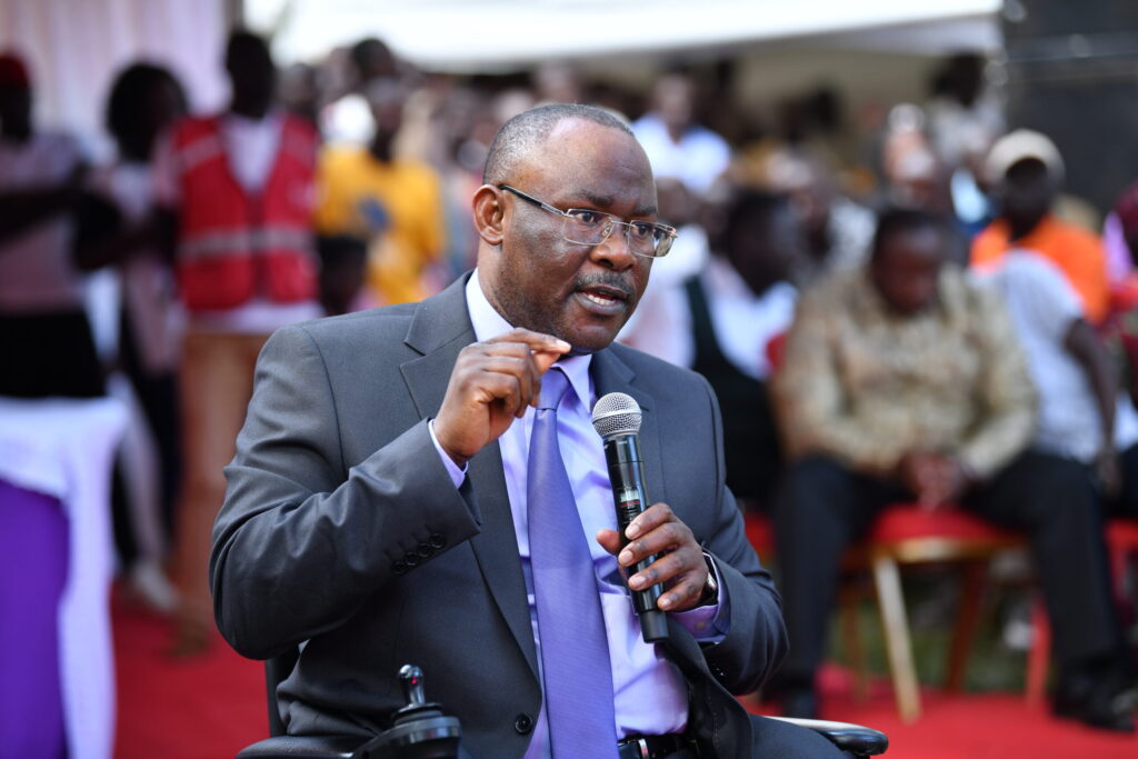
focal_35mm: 122
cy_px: 380
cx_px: 569
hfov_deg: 16.8
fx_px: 3857
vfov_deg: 11.2
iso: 160
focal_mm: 122
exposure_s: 1/160
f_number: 2.8
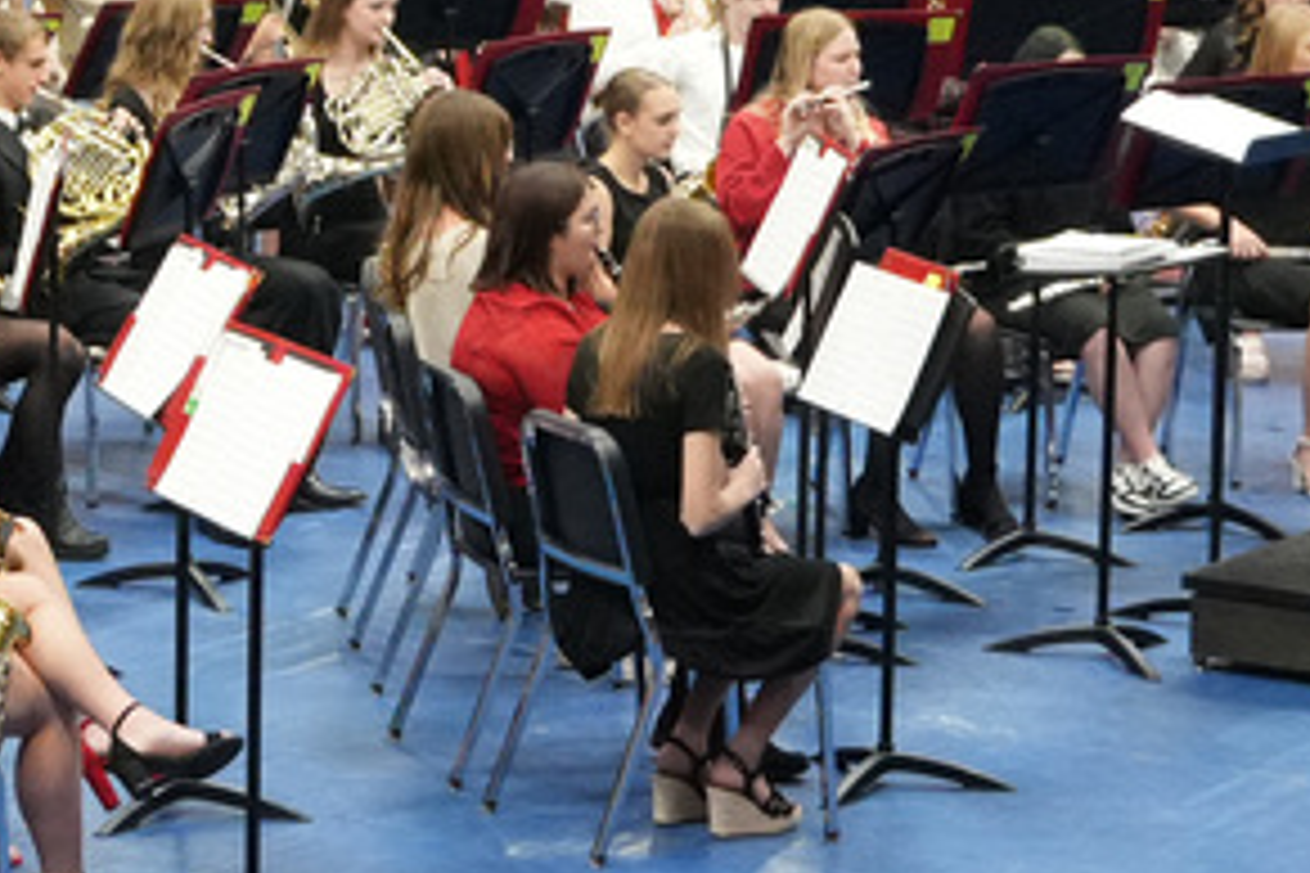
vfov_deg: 8.1
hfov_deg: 11.9
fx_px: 6149
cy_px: 128
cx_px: -279
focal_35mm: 169
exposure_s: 1/200
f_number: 4.5
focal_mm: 32
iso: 5000
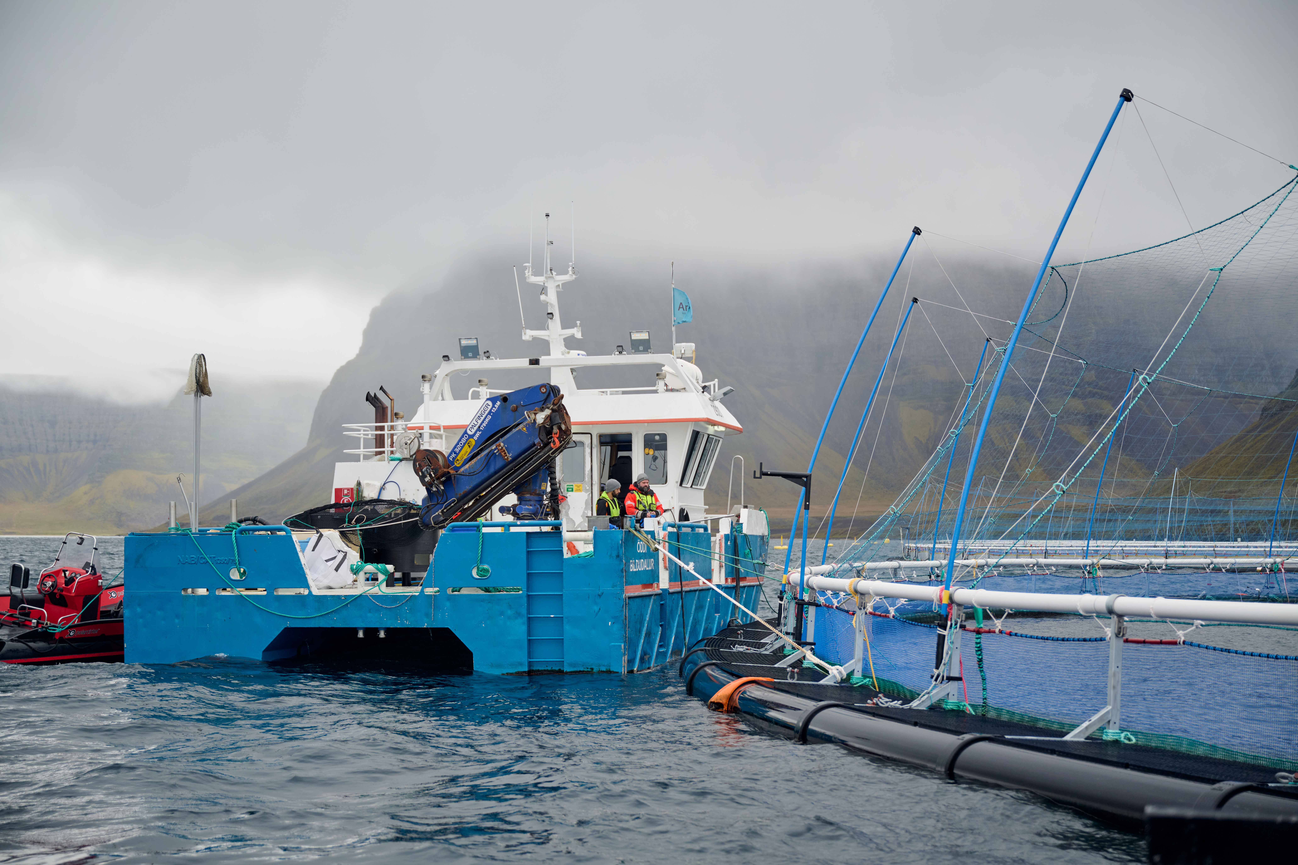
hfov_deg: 38.9
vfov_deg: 26.5
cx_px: 649
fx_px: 1839
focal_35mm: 51
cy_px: 432
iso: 180
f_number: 2.8
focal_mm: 51
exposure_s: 1/640
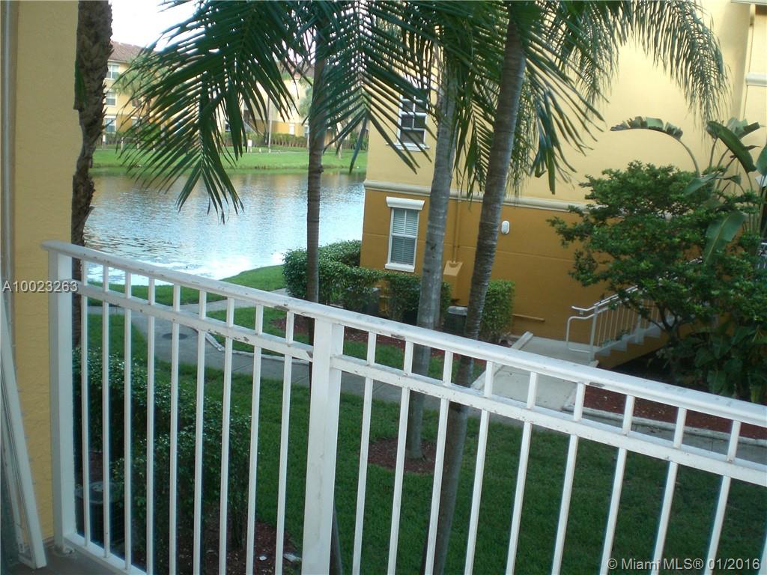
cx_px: 384
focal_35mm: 38
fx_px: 842
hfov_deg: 49.0
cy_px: 288
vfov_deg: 37.7
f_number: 3.1
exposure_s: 1/160
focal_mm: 6.3
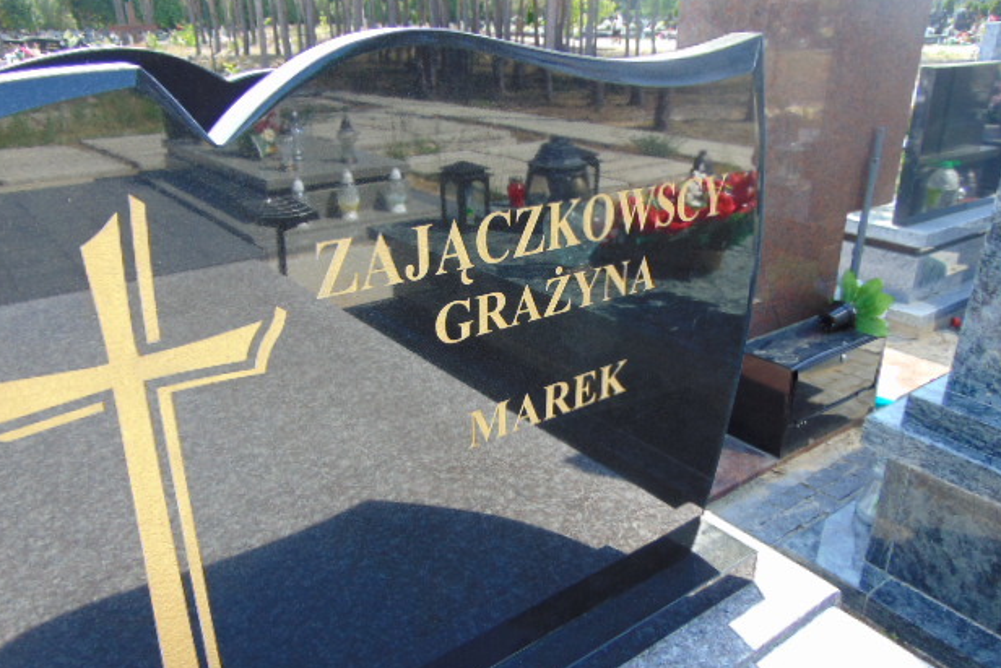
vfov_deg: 47.9
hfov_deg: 67.4
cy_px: 314
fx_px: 751
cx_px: 486
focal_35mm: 27
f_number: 3
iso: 80
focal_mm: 4.5
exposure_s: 1/200
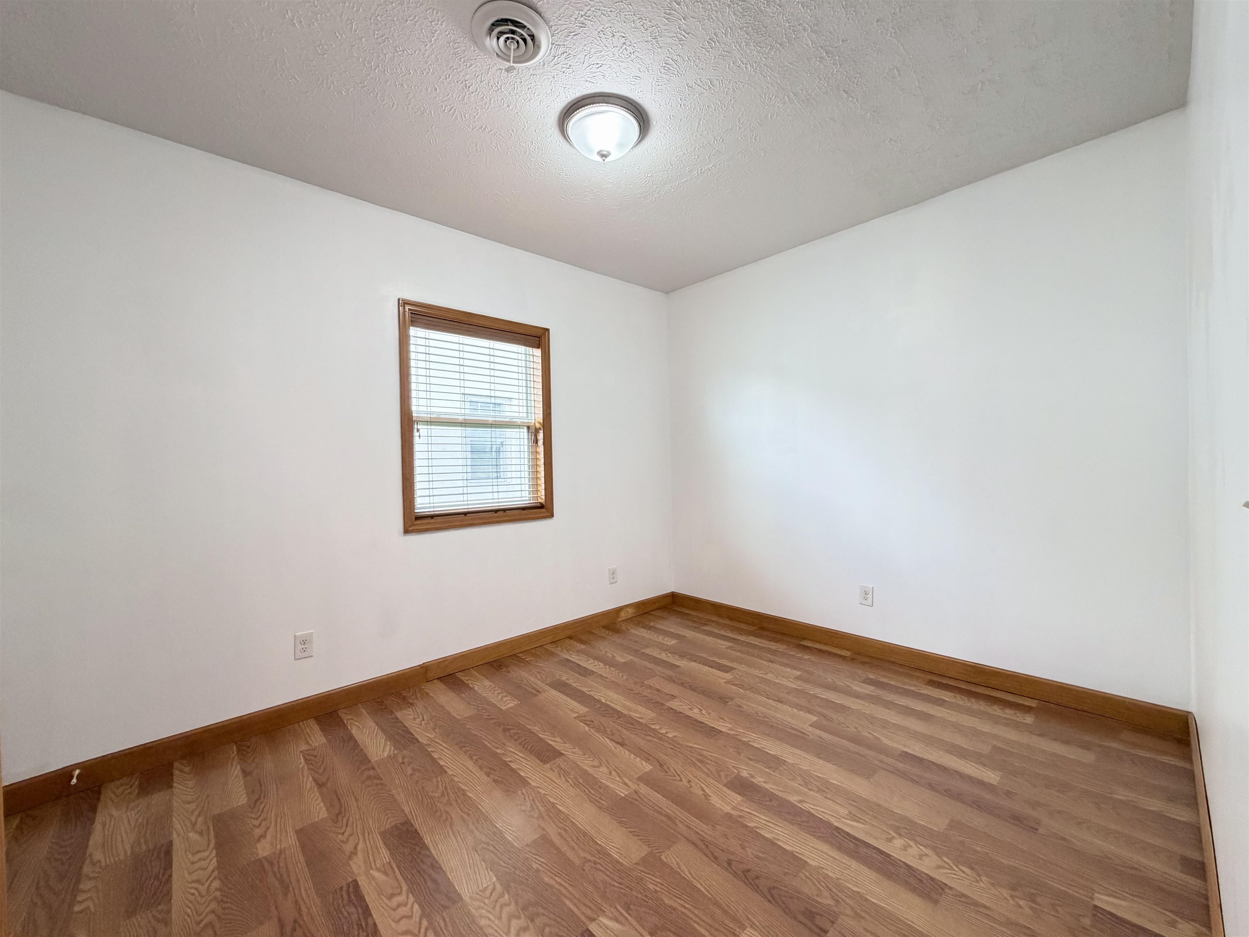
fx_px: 505
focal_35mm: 14
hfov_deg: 102.1
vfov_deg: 85.7
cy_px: 468
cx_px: 624
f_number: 2.2
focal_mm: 2.22
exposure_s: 1/60
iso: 250
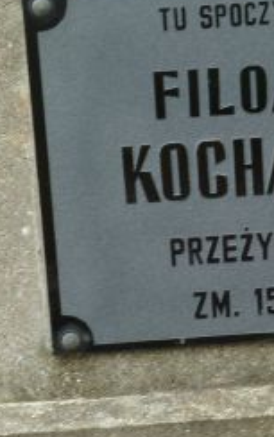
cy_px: 231
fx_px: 2753
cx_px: 256
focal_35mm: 231
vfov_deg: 9.1
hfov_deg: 5.7
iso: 100
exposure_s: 1/50
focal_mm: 18.2
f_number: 4.4
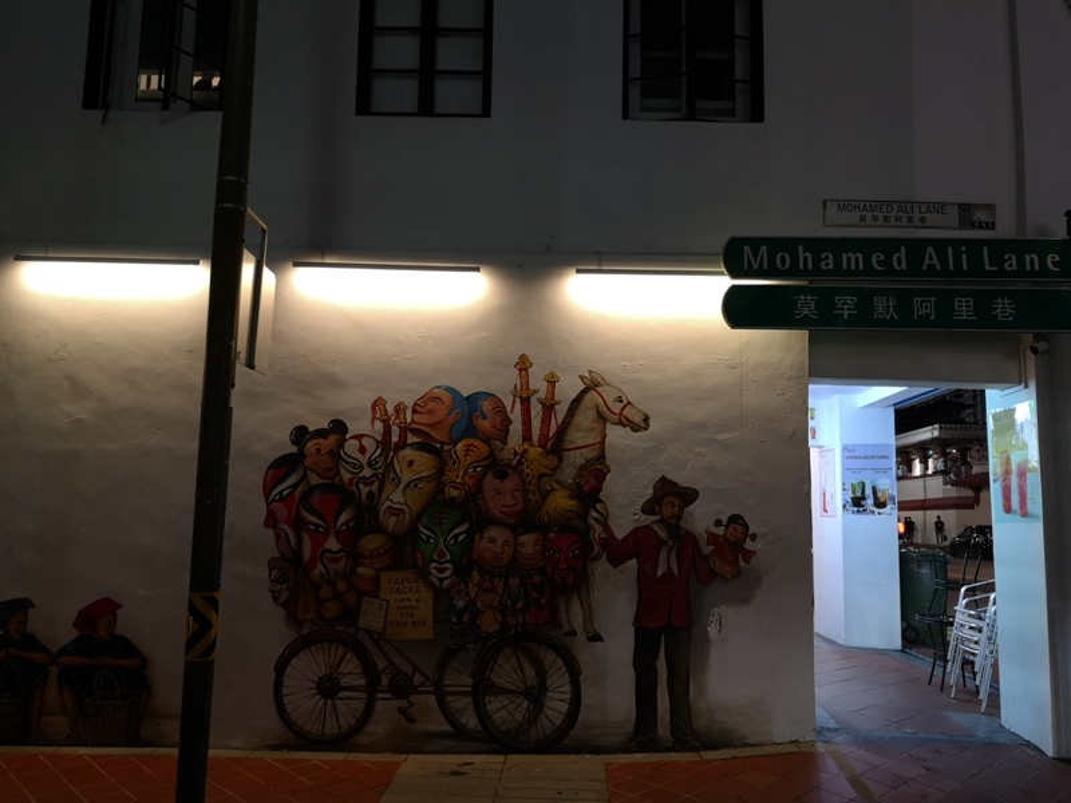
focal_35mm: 27
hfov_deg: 65.3
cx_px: 536
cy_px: 402
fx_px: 835
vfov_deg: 51.4
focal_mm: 3.95
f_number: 1.8
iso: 250
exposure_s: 1/33.3
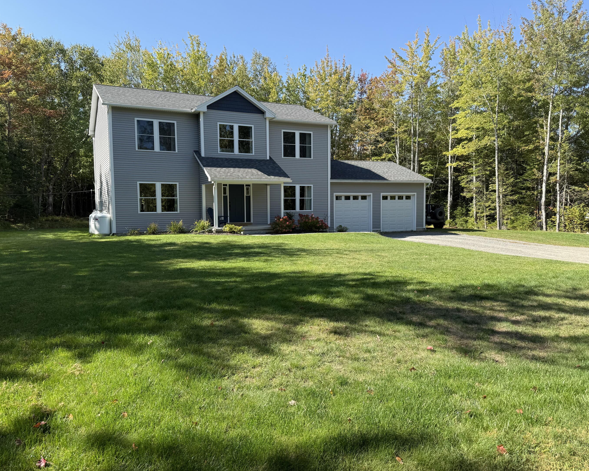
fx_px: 453
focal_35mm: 26
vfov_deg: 54.9
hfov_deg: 65.9
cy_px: 234
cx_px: 270
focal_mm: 6.76
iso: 80
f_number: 1.78
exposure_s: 1/1385
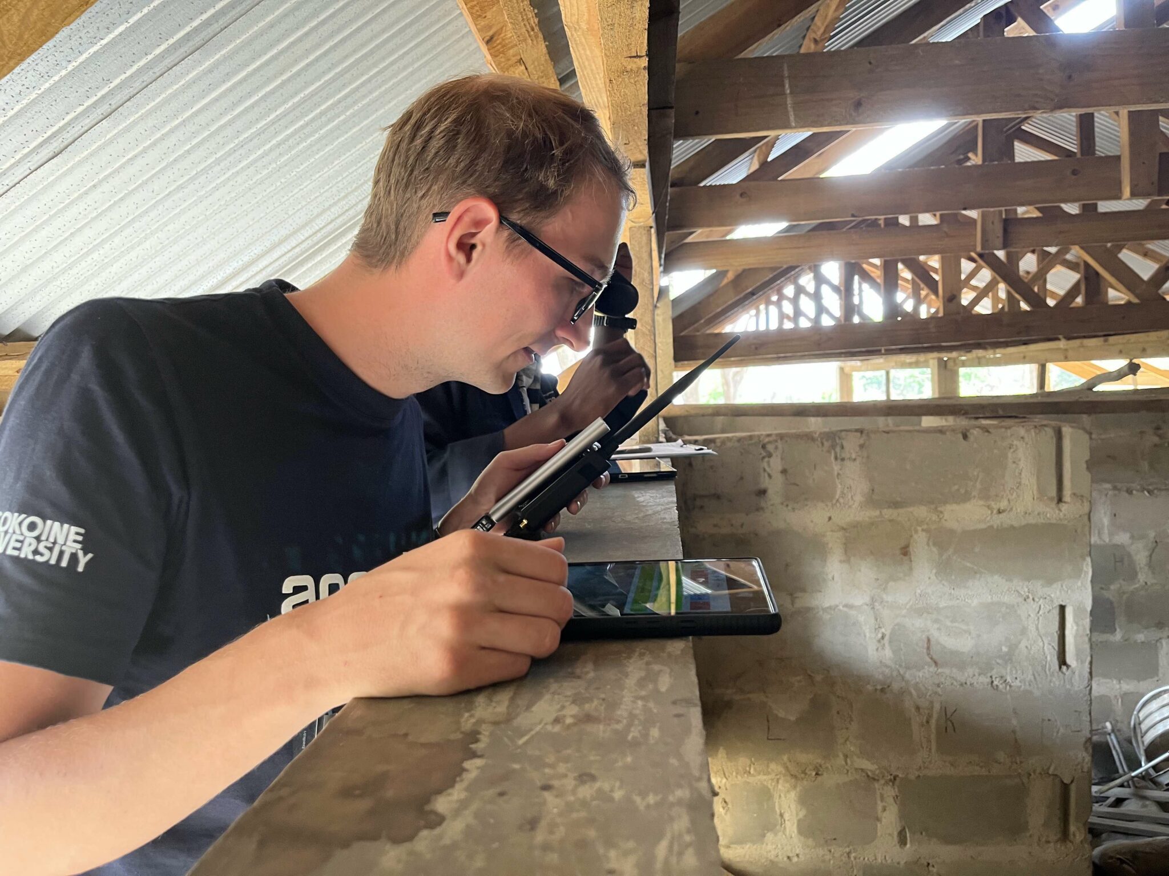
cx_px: 584
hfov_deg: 67.3
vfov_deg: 53.1
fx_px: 878
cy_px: 438
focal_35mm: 26
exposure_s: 1/60
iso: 200
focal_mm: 5.1
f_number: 1.6
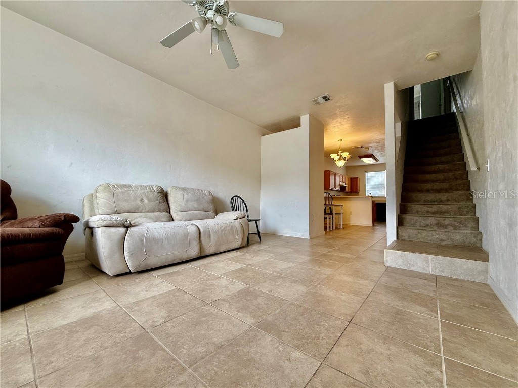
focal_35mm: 14
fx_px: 209
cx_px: 259
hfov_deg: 102.1
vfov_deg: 85.7
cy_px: 194
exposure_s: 1/99
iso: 125
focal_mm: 2.22
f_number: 2.2
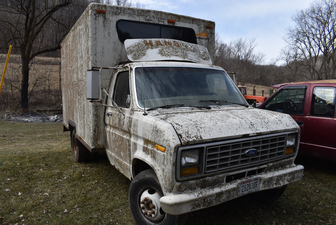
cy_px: 112
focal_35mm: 27
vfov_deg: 48.0
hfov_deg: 67.3
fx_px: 252
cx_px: 168
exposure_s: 1/250
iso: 110
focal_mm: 18
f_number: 8
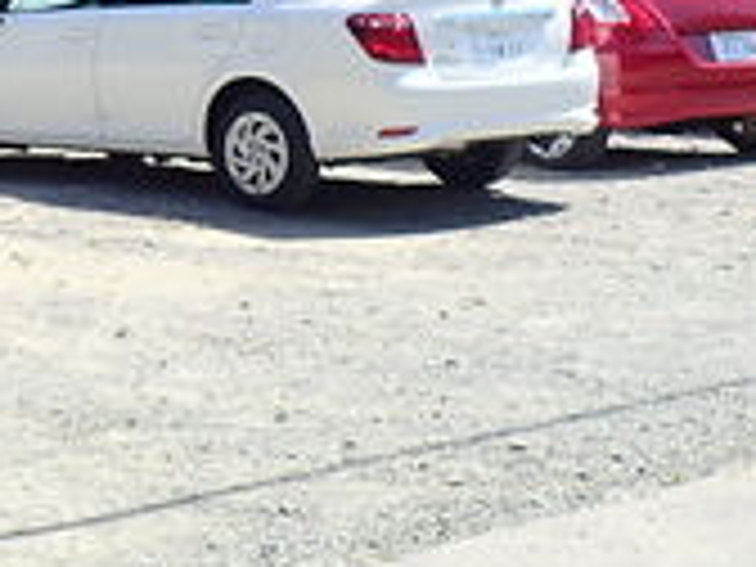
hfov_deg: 15.0
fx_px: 2599
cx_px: -482
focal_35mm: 119
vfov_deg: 12.3
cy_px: 32
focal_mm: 4.5
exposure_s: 1/640
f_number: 2.8
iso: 100
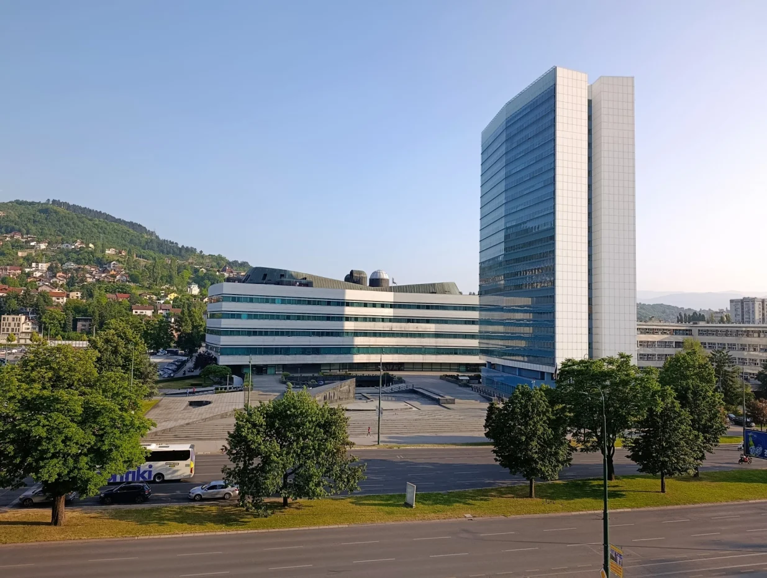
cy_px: 289
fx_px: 510
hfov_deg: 73.8
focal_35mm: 23
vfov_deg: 59.0
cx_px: 384
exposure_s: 1/356
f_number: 1.65
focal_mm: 6.11
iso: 50
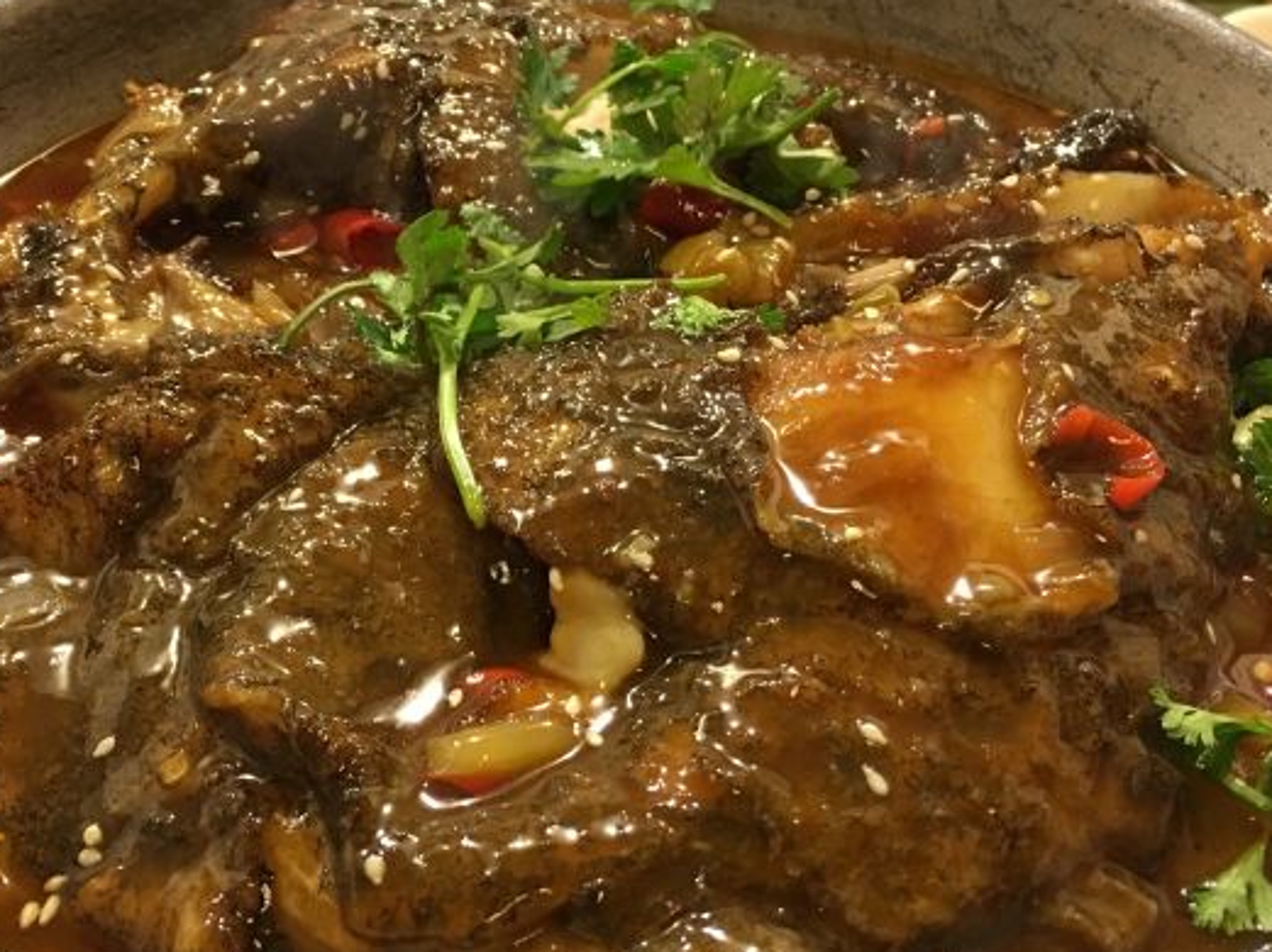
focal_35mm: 39
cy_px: 553
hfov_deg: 47.8
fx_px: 1432
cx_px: 547
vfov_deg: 36.7
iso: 100
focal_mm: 4.15
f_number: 2.2
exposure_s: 1/10
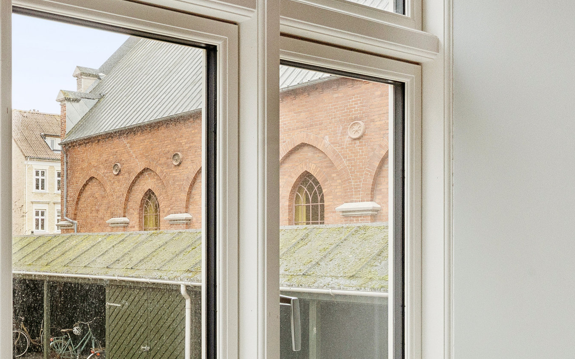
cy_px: 257
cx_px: 20
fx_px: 674
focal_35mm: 43
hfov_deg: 41.2
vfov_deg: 29.5
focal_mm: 19
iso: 800
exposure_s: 1/160
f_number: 11
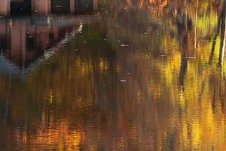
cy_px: -124
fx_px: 3082
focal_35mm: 491
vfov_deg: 2.8
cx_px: 150
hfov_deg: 4.2
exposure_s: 1/50
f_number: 4
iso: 100
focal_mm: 105
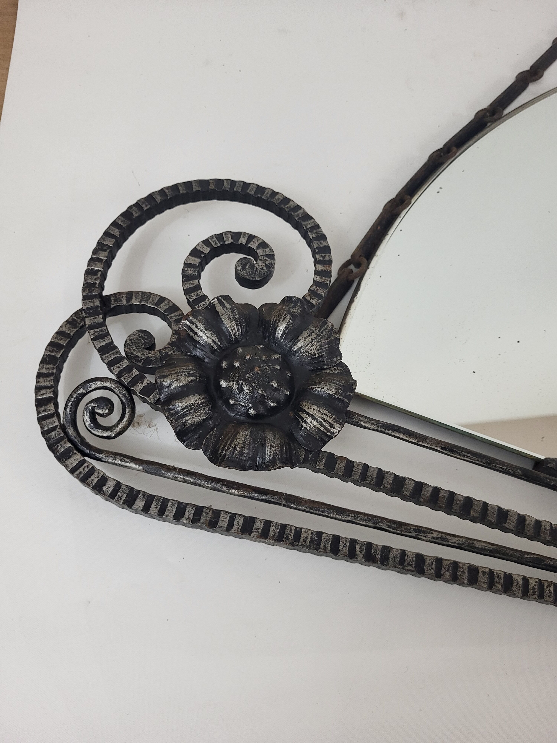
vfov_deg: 67.3
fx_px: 558
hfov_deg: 53.1
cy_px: 372
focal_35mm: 26
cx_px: 278
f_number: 1.8
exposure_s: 1/100
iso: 320
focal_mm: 5.4
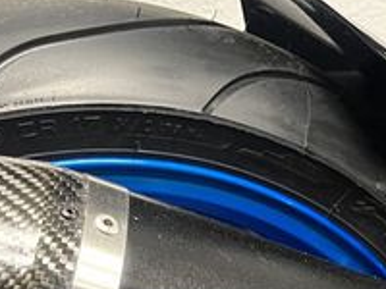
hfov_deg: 22.9
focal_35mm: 83
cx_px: 359
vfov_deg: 17.0
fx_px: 926
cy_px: 341
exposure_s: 1/33
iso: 500
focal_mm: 5.1
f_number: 1.6
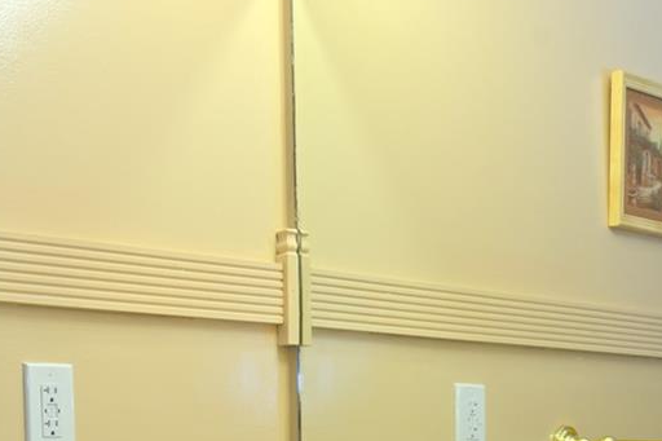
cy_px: 489
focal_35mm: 56
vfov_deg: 22.7
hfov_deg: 30.6
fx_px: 1029
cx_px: -118
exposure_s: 1/6
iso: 64
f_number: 11
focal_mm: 14
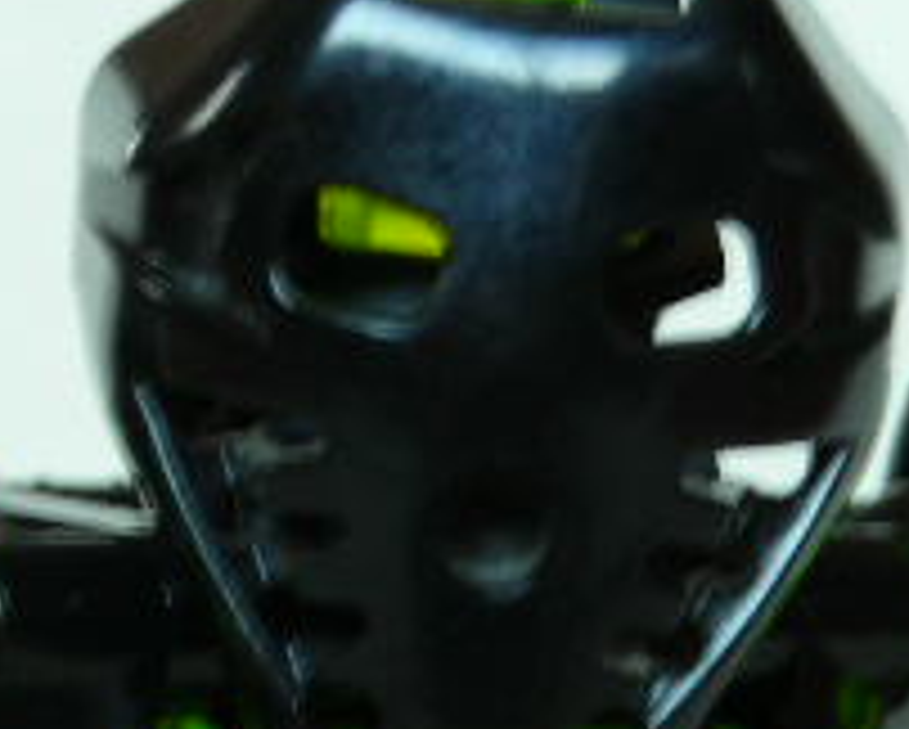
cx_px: 603
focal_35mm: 318
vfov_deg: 4.9
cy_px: 760
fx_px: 8563
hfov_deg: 6.1
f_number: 4.9
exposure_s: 1/7.1
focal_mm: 17
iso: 50
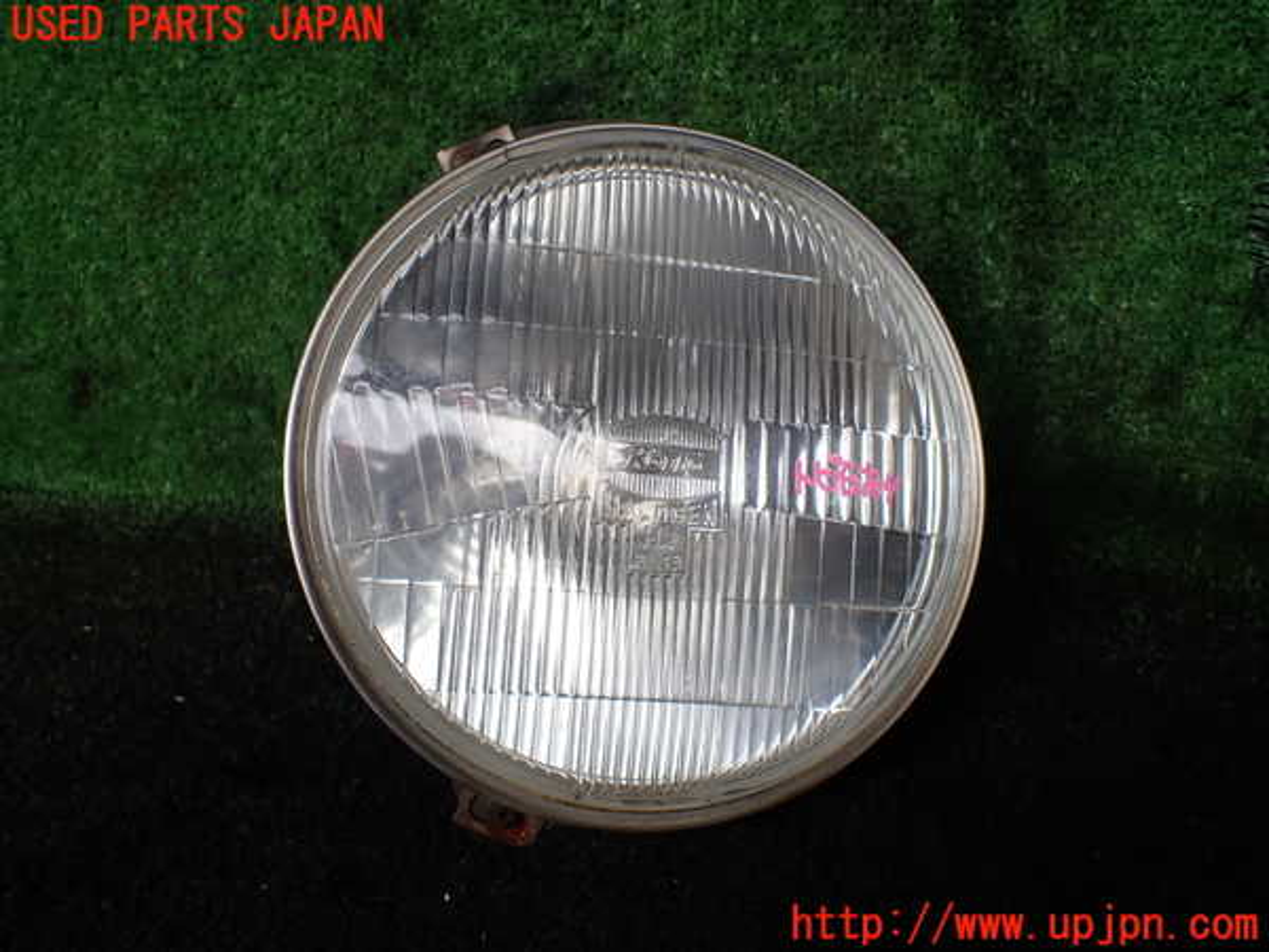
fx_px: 1100
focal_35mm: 30
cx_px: 634
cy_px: 476
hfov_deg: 60.0
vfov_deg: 46.8
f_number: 2.3
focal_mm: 5.4
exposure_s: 1/125
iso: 100
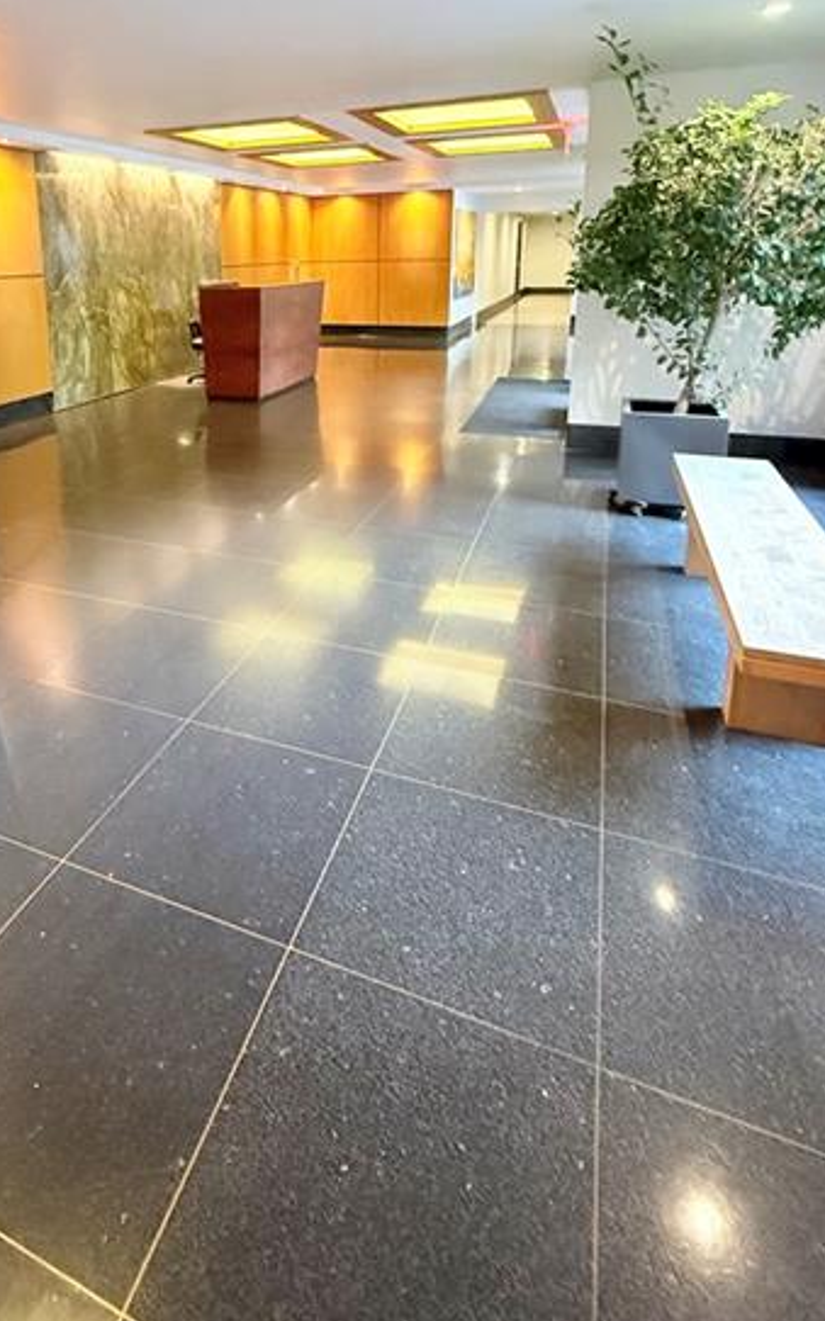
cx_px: 260
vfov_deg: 79.2
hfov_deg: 55.8
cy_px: 426
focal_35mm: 21
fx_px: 756
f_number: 2.2
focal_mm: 2.22
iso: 1250
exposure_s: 1/60
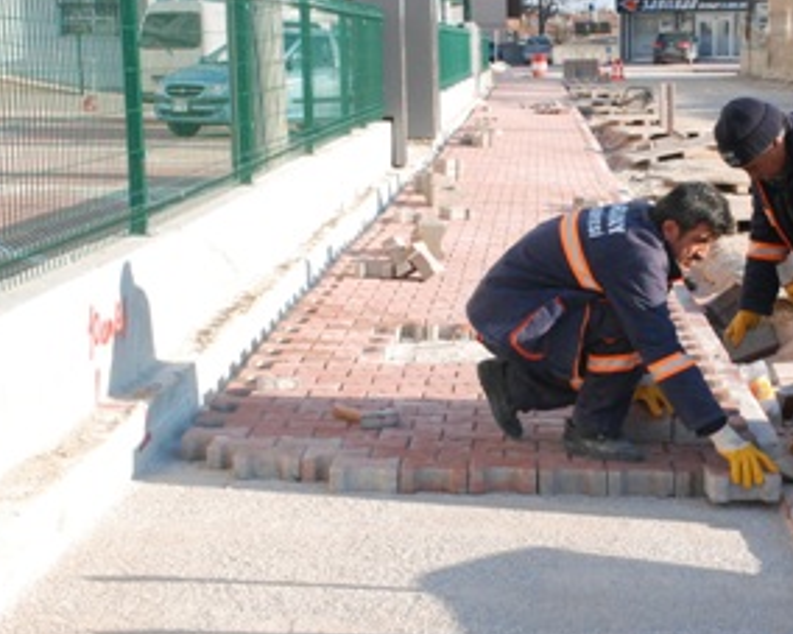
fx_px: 1824
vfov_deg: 19.7
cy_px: 288
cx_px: 584
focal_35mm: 78
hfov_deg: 24.3
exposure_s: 1/400
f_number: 10
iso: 1000
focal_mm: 35
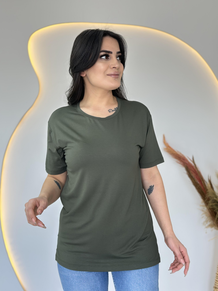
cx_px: 109
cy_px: 146
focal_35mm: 48
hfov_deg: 30.3
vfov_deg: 39.7
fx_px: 403
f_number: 1.78
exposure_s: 1/108
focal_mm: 6.86
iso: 64
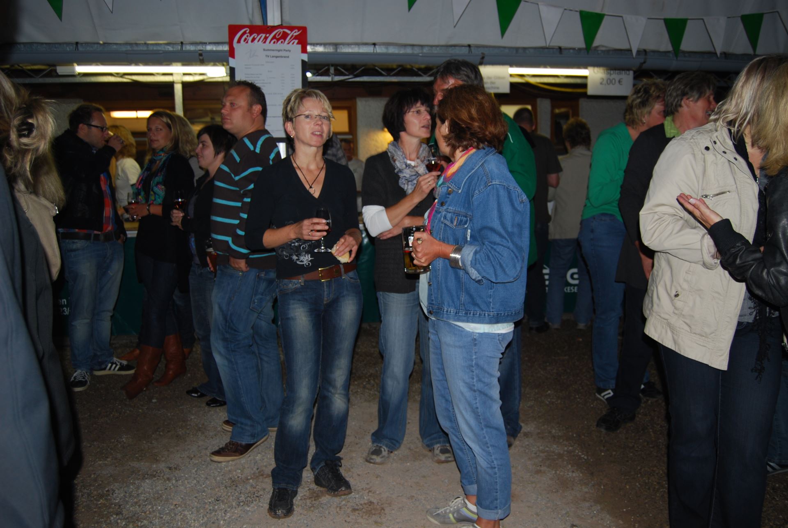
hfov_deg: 61.9
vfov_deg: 43.7
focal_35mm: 30
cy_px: 264
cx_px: 394
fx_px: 657
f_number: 3.8
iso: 200
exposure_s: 1/60
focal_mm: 20
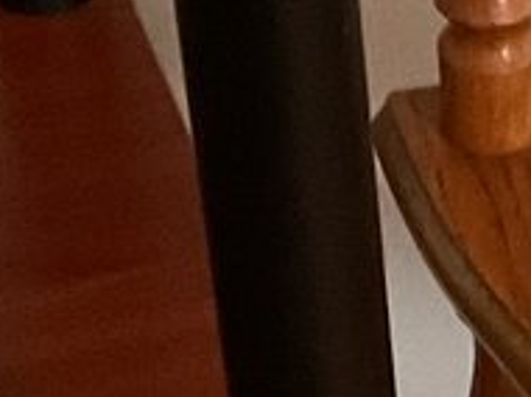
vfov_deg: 6.2
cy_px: 916
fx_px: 3539
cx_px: 641
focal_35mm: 231
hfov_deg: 8.5
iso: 400
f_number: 1.8
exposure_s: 1/30
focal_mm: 3
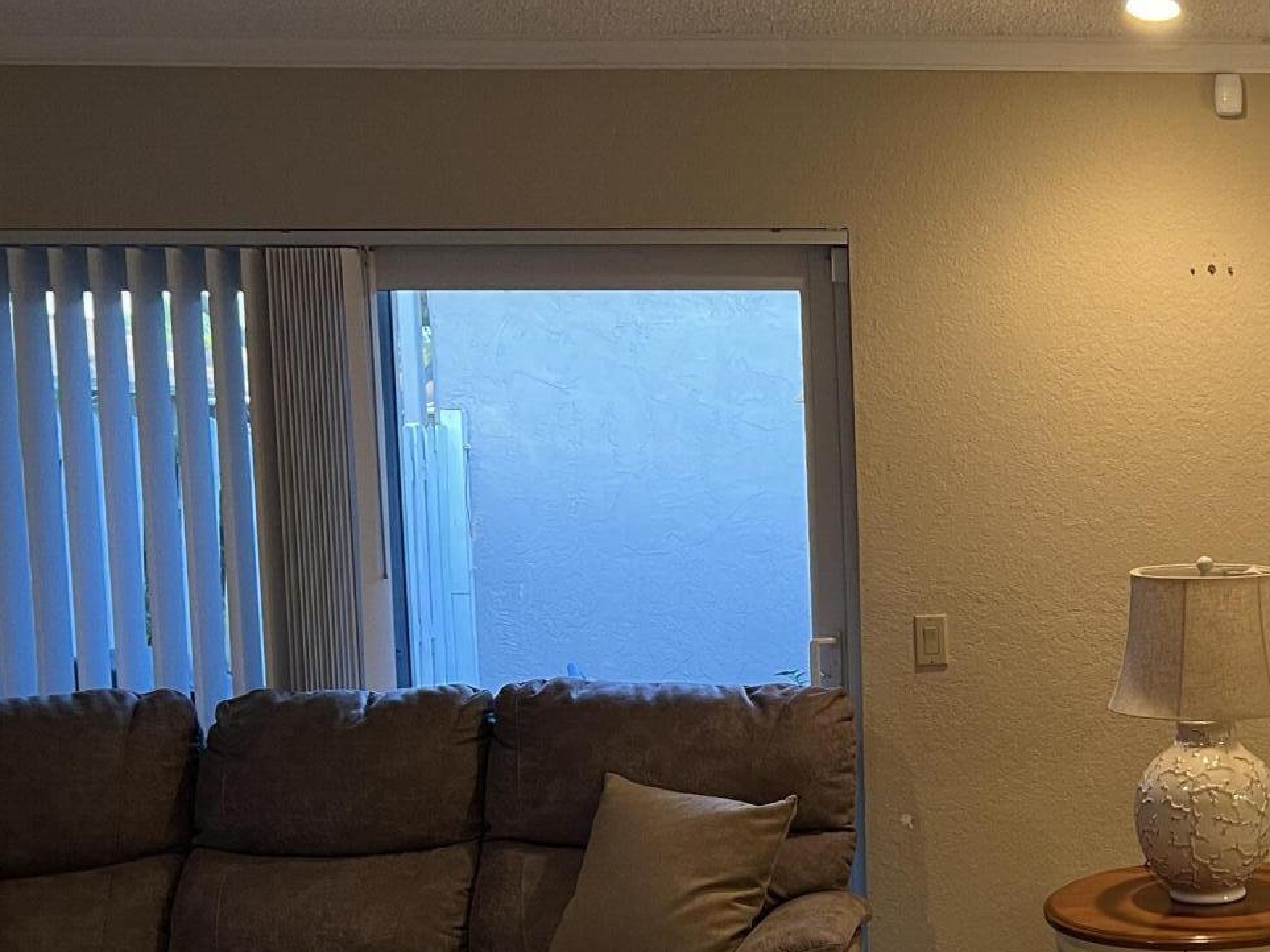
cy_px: 650
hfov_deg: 32.7
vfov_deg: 26.8
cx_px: 1263
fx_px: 1981
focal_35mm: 54
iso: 125
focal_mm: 5.7
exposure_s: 1/60
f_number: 1.5
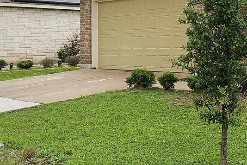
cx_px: 218
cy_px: 37
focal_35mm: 69
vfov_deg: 19.6
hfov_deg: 28.2
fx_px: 473
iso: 100
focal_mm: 12
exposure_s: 1/200
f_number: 8
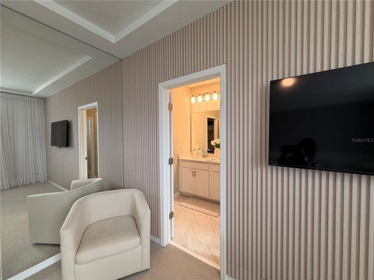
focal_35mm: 14
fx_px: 151
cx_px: 187
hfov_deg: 102.1
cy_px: 140
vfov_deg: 85.6
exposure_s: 1/120
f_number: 2.2
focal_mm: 2.22
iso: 160
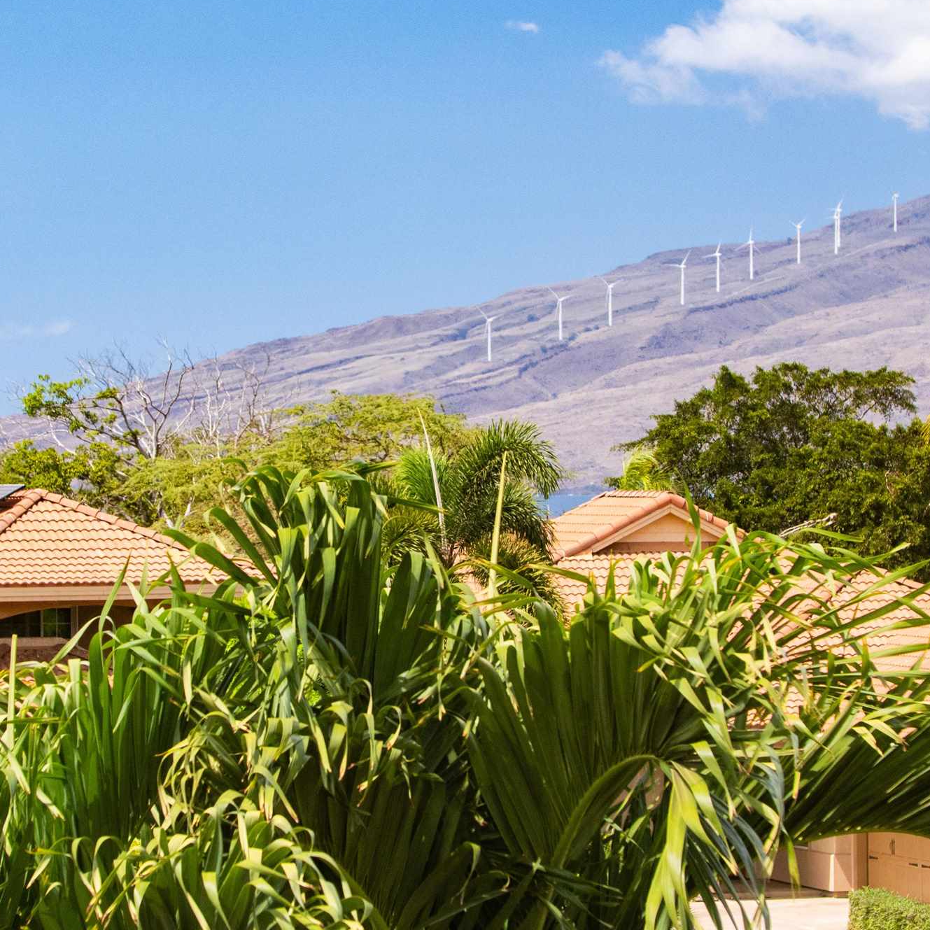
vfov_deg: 8.9
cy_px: 516
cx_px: 368
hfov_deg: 8.9
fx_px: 5958
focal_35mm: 196
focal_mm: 48
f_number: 5.6
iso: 400
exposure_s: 1/400
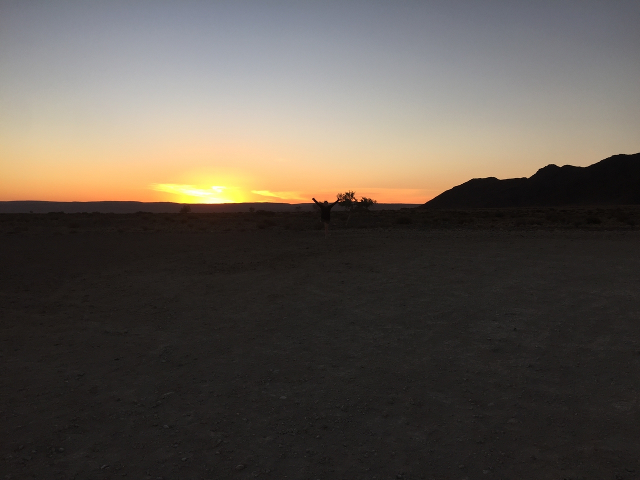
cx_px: 320
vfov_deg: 48.2
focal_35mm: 29
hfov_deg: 61.7
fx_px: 536
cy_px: 240
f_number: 2.2
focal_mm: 4.15
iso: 32
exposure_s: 1/430
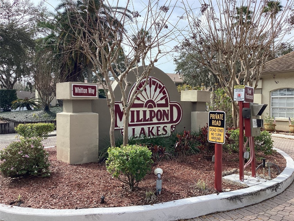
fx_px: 263
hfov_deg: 58.4
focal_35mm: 31
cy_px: 110
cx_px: 147
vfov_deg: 45.4
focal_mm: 3.3
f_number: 2.4
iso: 25
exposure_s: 1/858
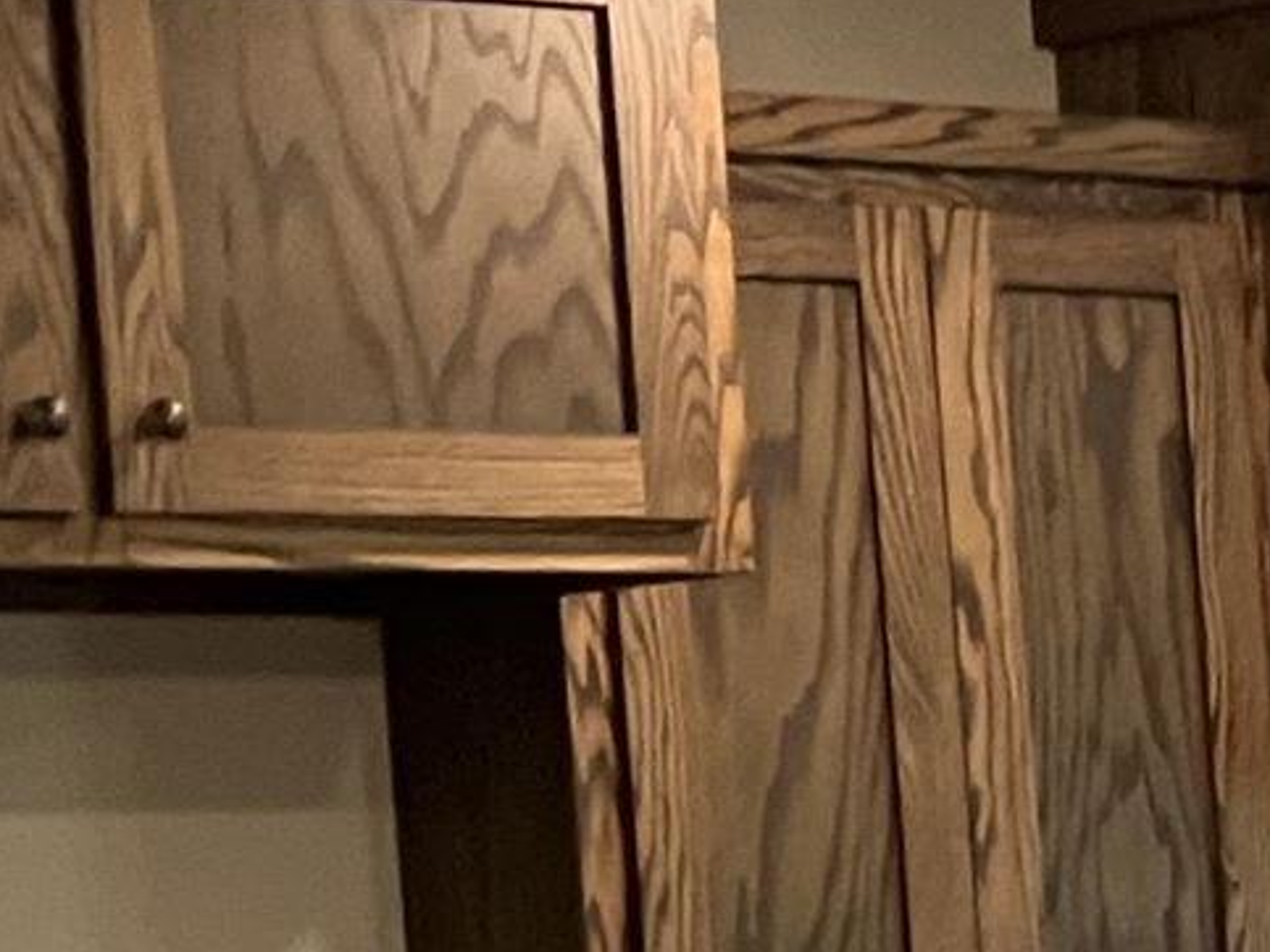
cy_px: 1712
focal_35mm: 178
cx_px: 2808
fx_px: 6529
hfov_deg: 10.0
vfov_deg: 8.1
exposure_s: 1/60
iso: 250
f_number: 1.8
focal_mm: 3.99
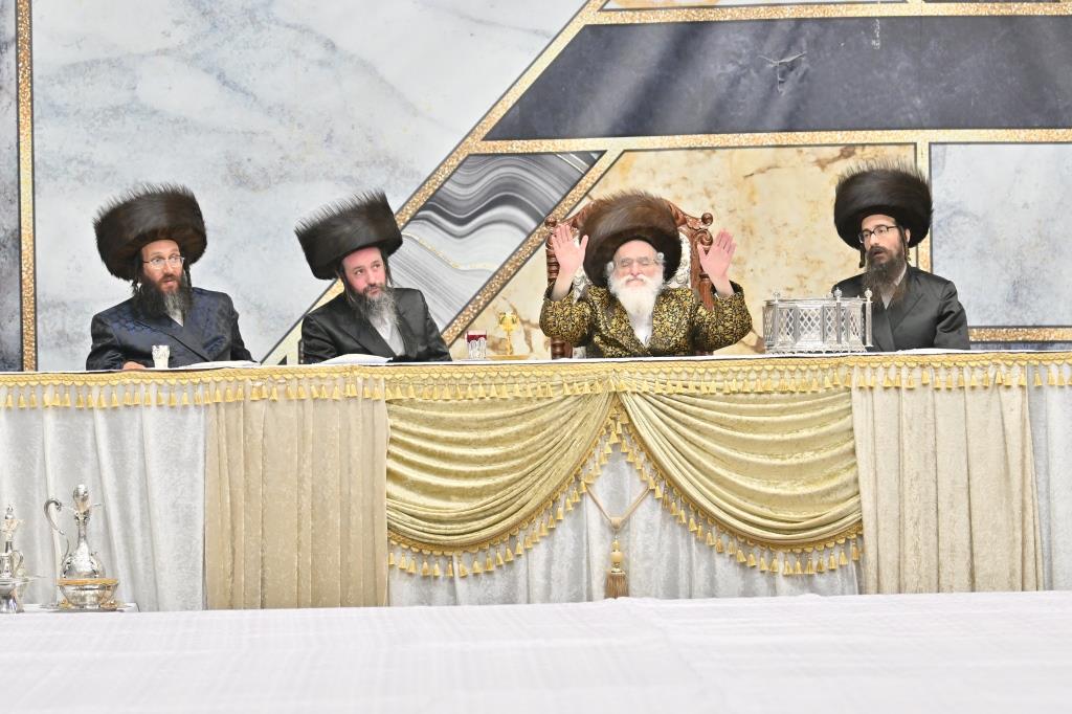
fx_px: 5179
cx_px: 536
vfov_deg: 7.9
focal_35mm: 174
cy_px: 357
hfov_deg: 11.8
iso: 500
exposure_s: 1/250
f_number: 2.8
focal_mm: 116
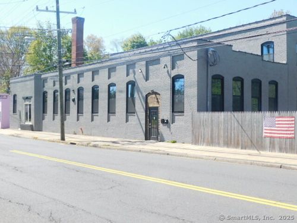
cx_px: 148
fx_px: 386
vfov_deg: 32.2
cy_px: 112
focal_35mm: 45
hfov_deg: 42.1
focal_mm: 8
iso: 125
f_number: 3.7
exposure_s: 1/500
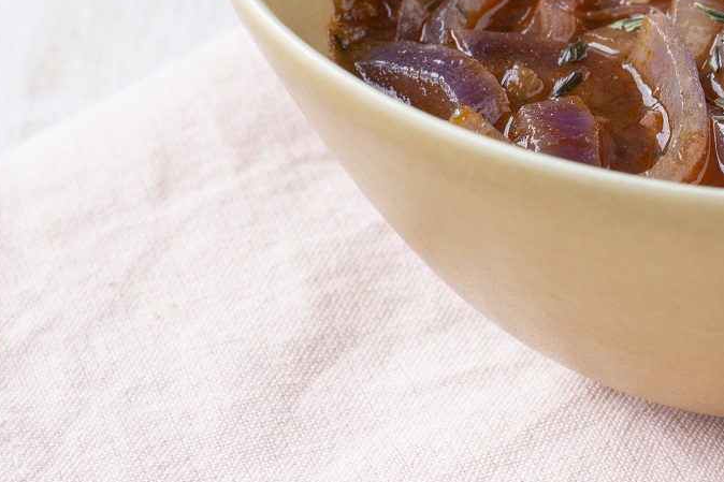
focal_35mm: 178
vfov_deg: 7.7
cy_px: -55
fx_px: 3579
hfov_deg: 11.4
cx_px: 800
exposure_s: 1/80
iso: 200
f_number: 6.3
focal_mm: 50
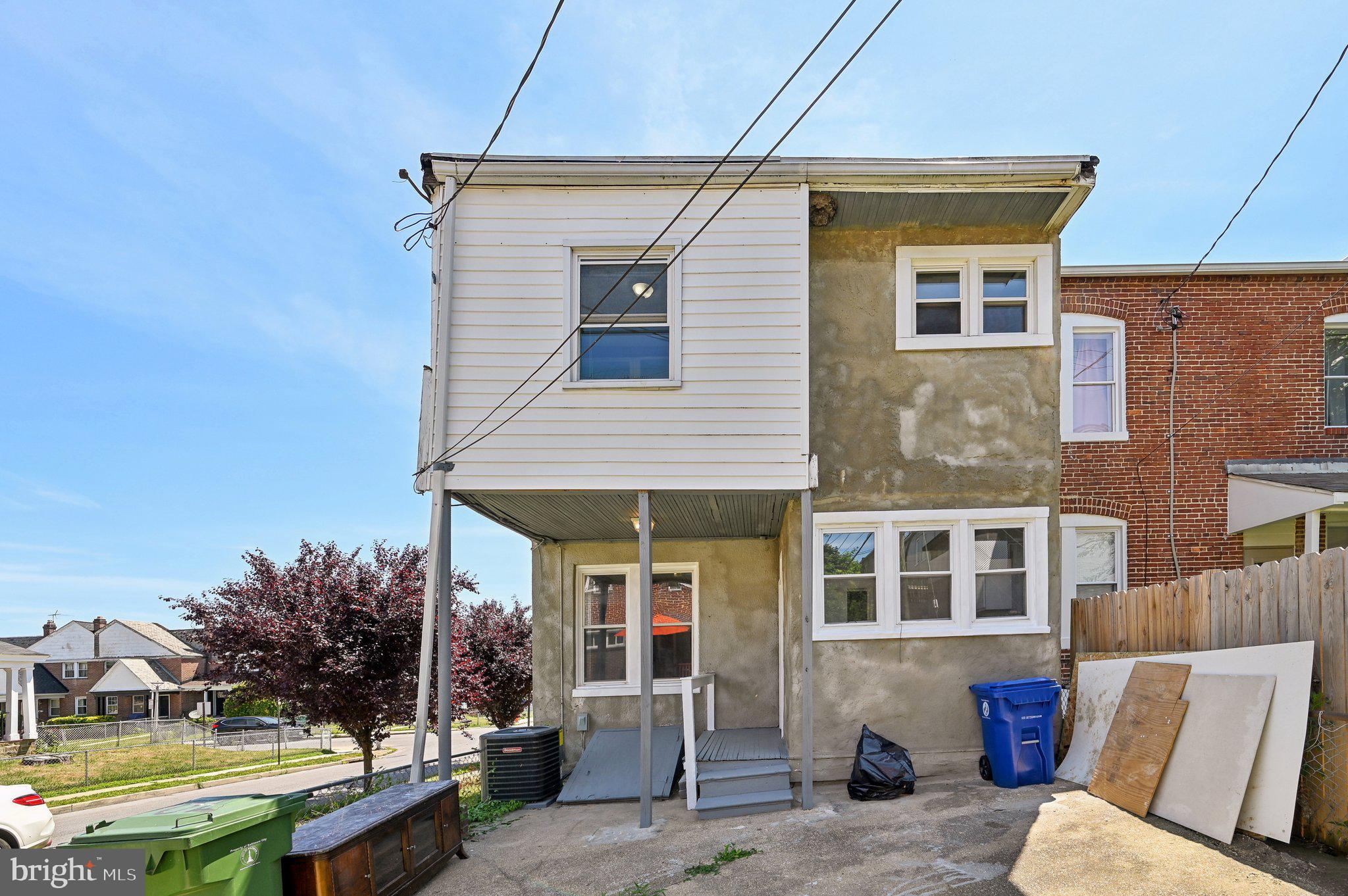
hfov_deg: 104.3
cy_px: 448
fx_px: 524
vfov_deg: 81.1
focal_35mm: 14
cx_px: 674
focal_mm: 14
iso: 100
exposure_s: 1/160
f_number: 8
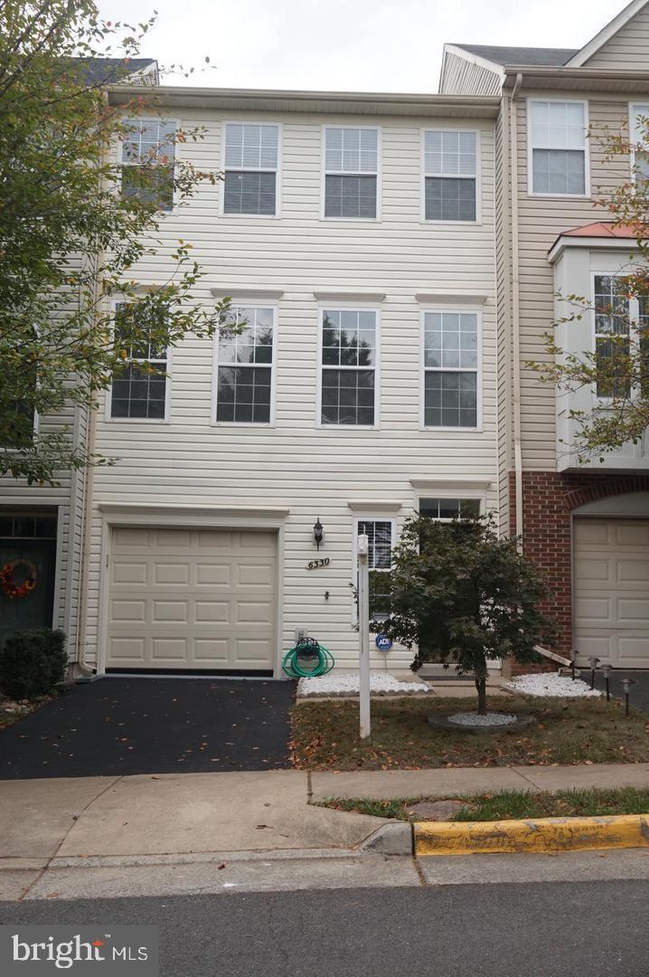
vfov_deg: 51.3
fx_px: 1016
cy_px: 488
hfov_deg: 35.4
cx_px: 324
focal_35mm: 38
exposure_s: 1/100
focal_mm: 25
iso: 640
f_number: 9
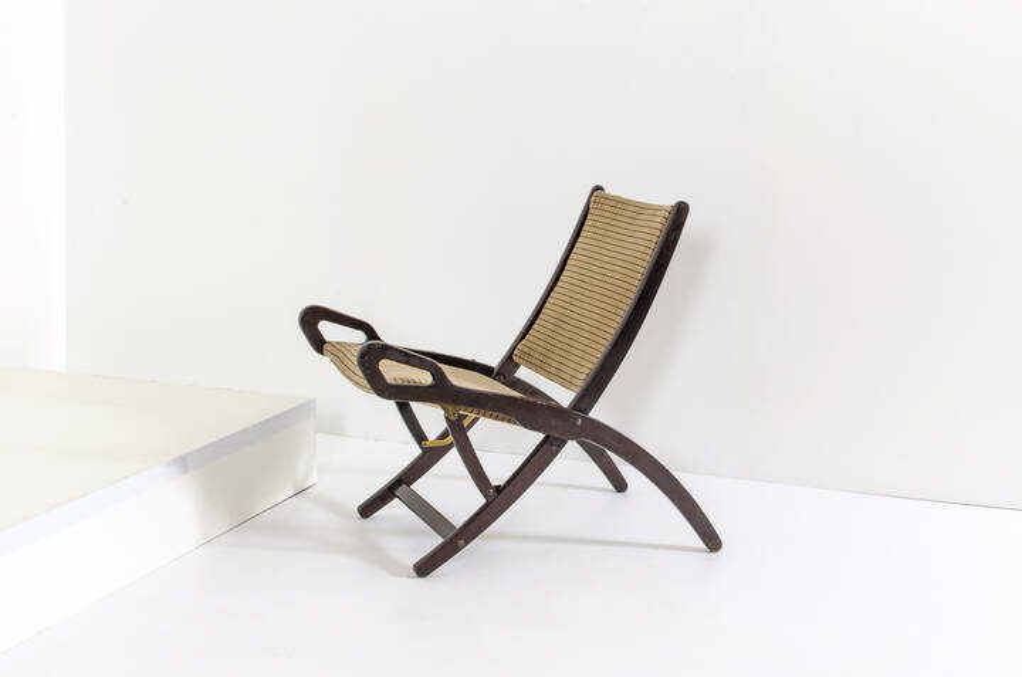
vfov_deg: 25.6
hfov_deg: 37.9
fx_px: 1487
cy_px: 338
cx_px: 511
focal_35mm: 52
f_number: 16
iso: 100
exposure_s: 1/160
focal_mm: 35
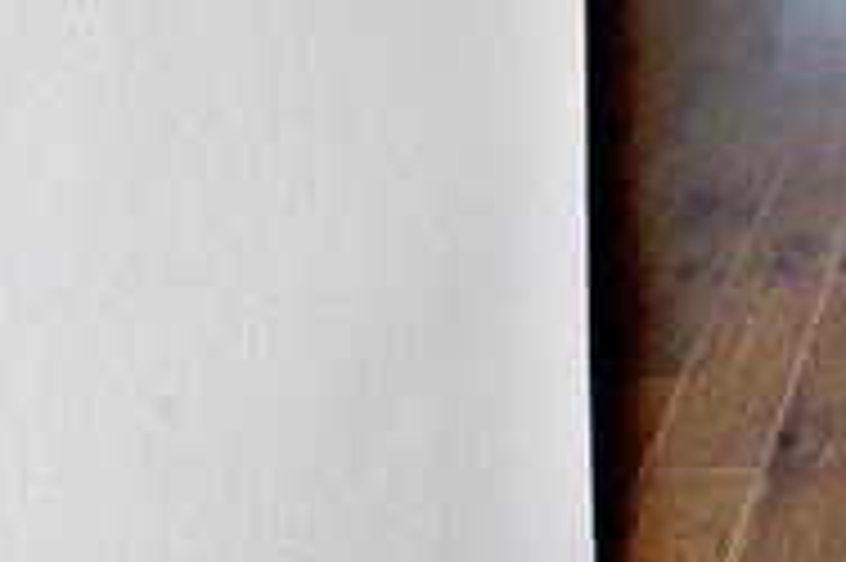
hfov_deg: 21.1
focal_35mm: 81
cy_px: -818
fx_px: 1902
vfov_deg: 12.7
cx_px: 1280
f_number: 5
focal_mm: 14
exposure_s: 1/100
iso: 400
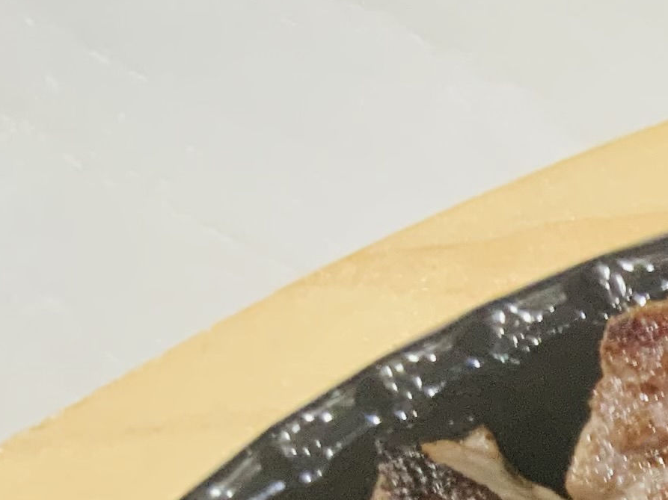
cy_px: 847
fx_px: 2527
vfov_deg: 10.7
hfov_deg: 12.9
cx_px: 1382
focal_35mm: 131
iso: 100
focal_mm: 3
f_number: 1.8
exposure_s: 1/60
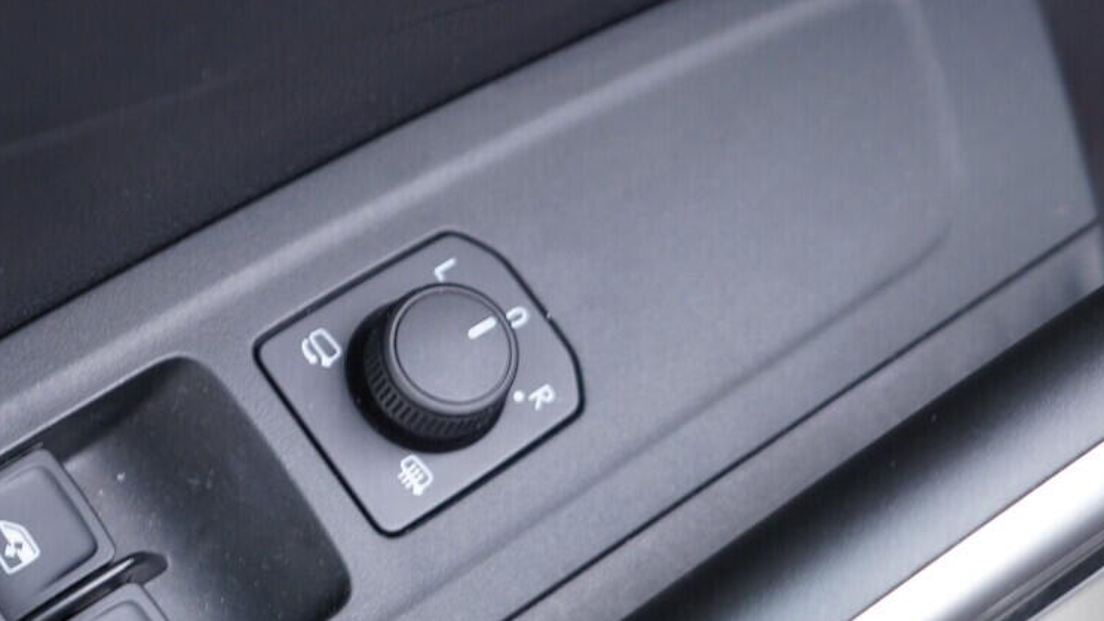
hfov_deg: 28.1
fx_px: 2136
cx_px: 150
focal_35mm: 73
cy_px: 449
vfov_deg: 16.5
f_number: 2.8
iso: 320
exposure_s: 1/40
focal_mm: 24
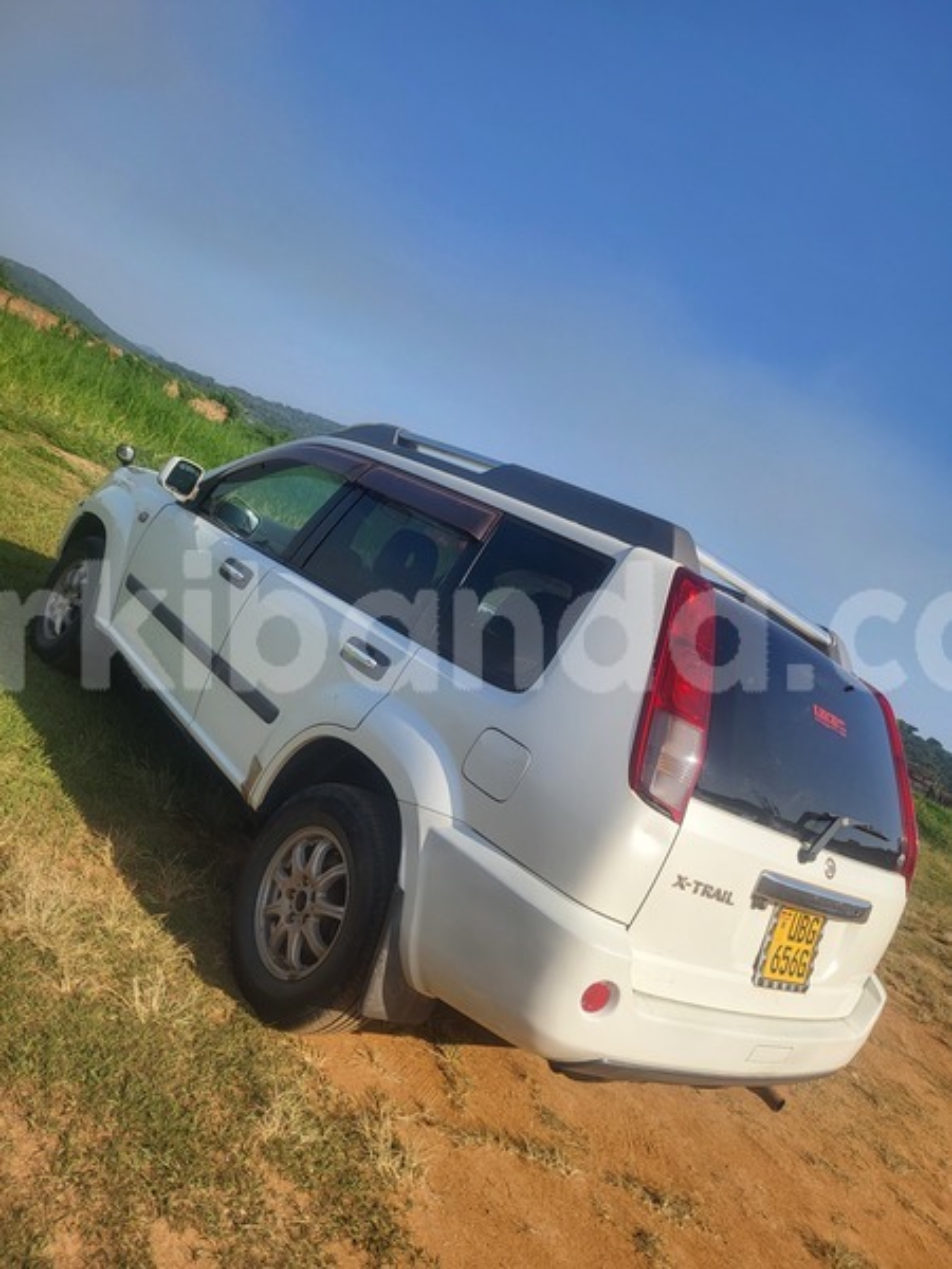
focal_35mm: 26
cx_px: 476
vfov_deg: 67.3
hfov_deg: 53.1
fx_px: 953
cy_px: 634
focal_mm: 5.4
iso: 40
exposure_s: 1/2105
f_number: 1.8
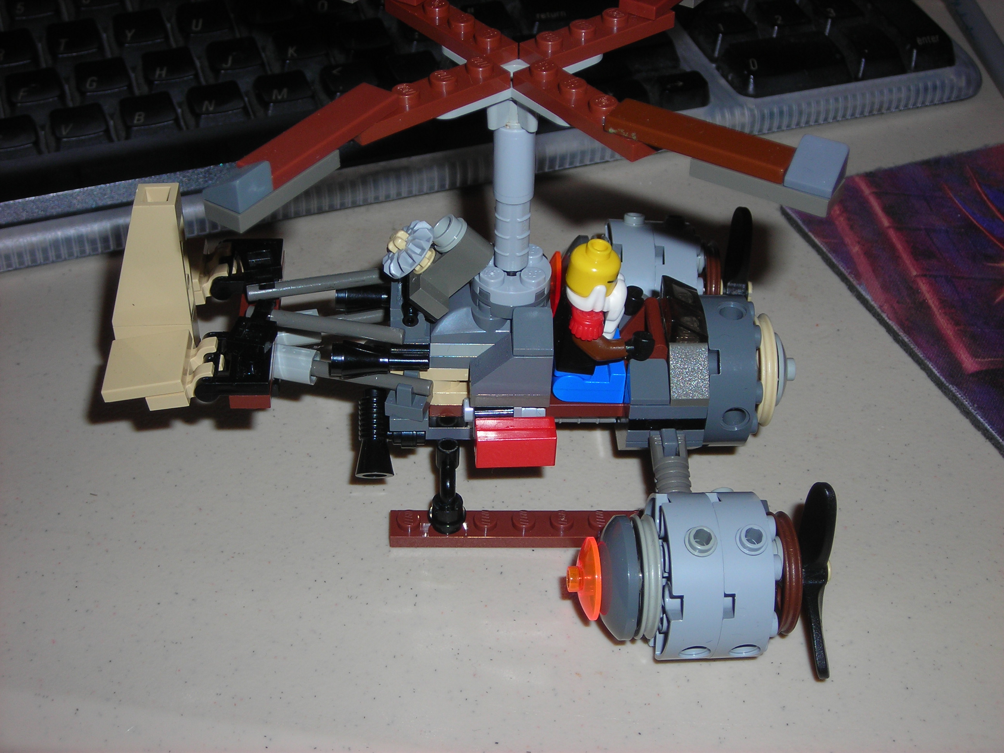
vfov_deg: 26.6
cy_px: 376
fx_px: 1595
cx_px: 502
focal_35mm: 55
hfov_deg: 34.9
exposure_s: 1/60.1
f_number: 3.6
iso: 50
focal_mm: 9.1
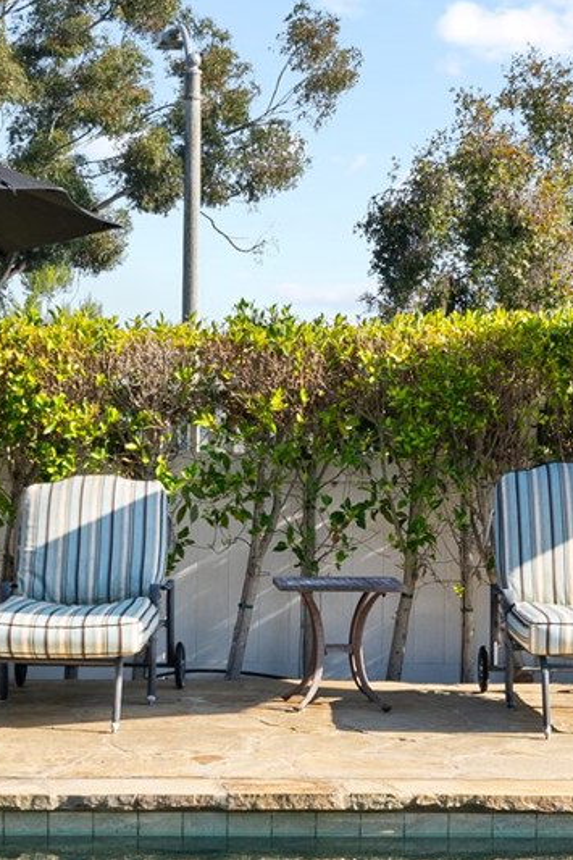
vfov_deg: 20.4
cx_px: 341
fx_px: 2389
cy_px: 446
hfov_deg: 13.7
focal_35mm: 100
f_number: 8
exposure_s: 1/125
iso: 100
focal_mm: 35
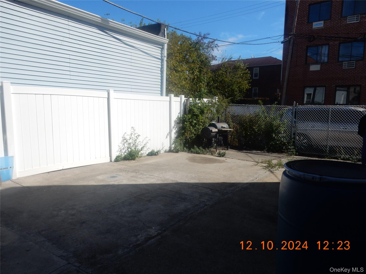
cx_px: 183
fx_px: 264
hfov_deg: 69.4
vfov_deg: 54.9
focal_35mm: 25
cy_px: 137
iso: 125
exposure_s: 1/1600
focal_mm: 4.5
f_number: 3.7
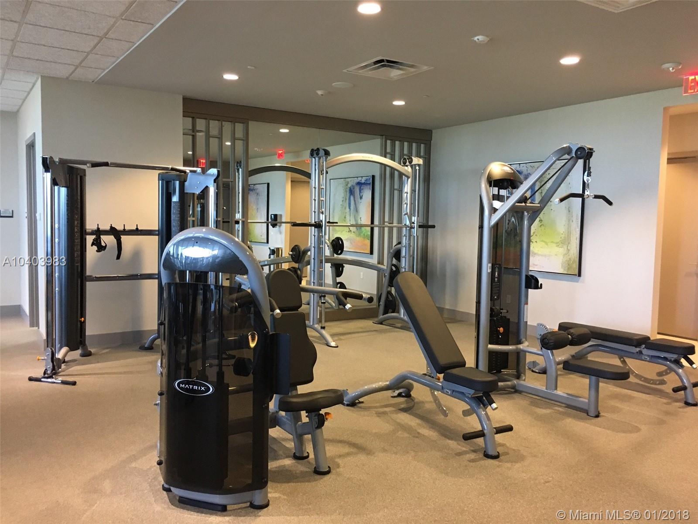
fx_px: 585
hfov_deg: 61.7
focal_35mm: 29
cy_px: 262
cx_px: 349
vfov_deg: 48.2
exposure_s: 1/24
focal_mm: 4.15
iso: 200
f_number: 2.2
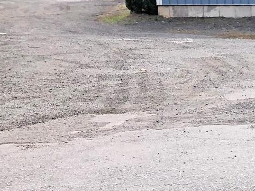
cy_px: 171
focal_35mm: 119
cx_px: 468
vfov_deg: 12.3
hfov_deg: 14.4
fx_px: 876
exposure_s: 1/1021
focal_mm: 3.99
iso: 20
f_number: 1.8
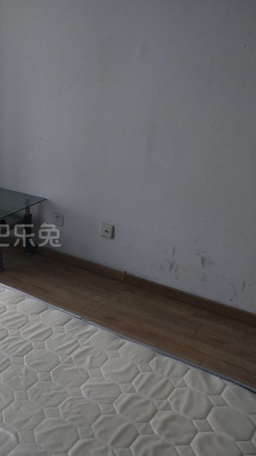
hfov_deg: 25.7
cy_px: 227
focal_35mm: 44
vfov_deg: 46.4
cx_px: 0
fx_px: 531
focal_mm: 3.95
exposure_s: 1/100
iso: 59
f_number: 1.8
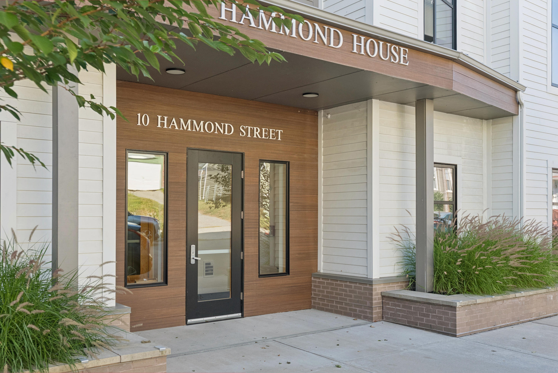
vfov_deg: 38.9
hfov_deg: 55.8
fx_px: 527
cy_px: 186
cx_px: 279
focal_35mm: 34
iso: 640
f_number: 7.1
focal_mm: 34
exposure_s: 1/200
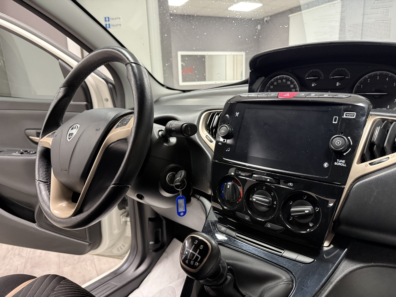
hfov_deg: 71.6
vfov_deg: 56.8
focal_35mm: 24
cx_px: 198
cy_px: 148
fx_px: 275
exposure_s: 1/50
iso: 500
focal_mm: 6.76
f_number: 1.78
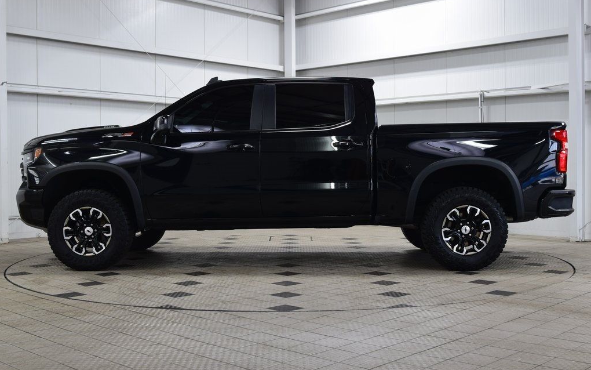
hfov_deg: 44.8
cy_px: 183
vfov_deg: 28.9
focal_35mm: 45
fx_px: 717
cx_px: 296
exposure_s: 1/15
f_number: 6.3
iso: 400
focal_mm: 29
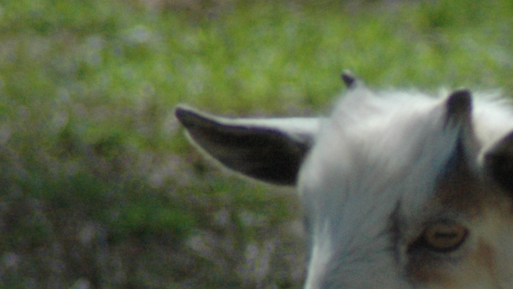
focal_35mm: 1351
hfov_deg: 1.6
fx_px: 18377
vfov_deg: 0.9
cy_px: 315
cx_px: 667
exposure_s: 1/2500
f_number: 6.3
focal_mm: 300
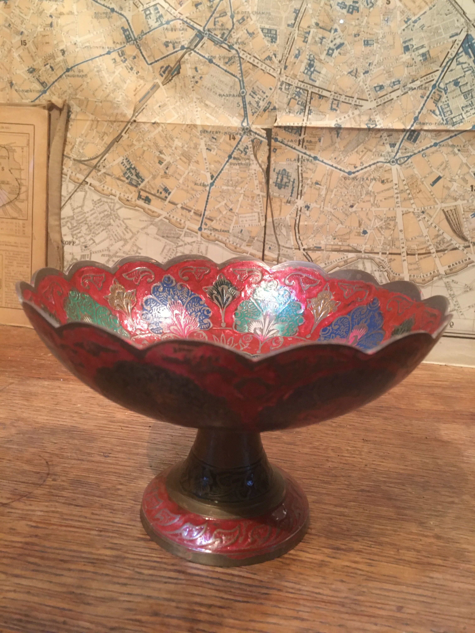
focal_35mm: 29
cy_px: 316
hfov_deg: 48.2
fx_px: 531
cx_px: 238
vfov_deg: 61.7
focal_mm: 4.15
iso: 400
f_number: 2.2
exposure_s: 1/17
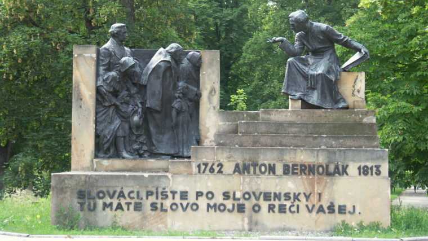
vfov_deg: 9.7
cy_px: 116
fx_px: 1419
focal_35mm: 125
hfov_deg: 17.2
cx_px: 215
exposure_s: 1/160
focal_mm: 28.37
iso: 100
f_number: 3.5
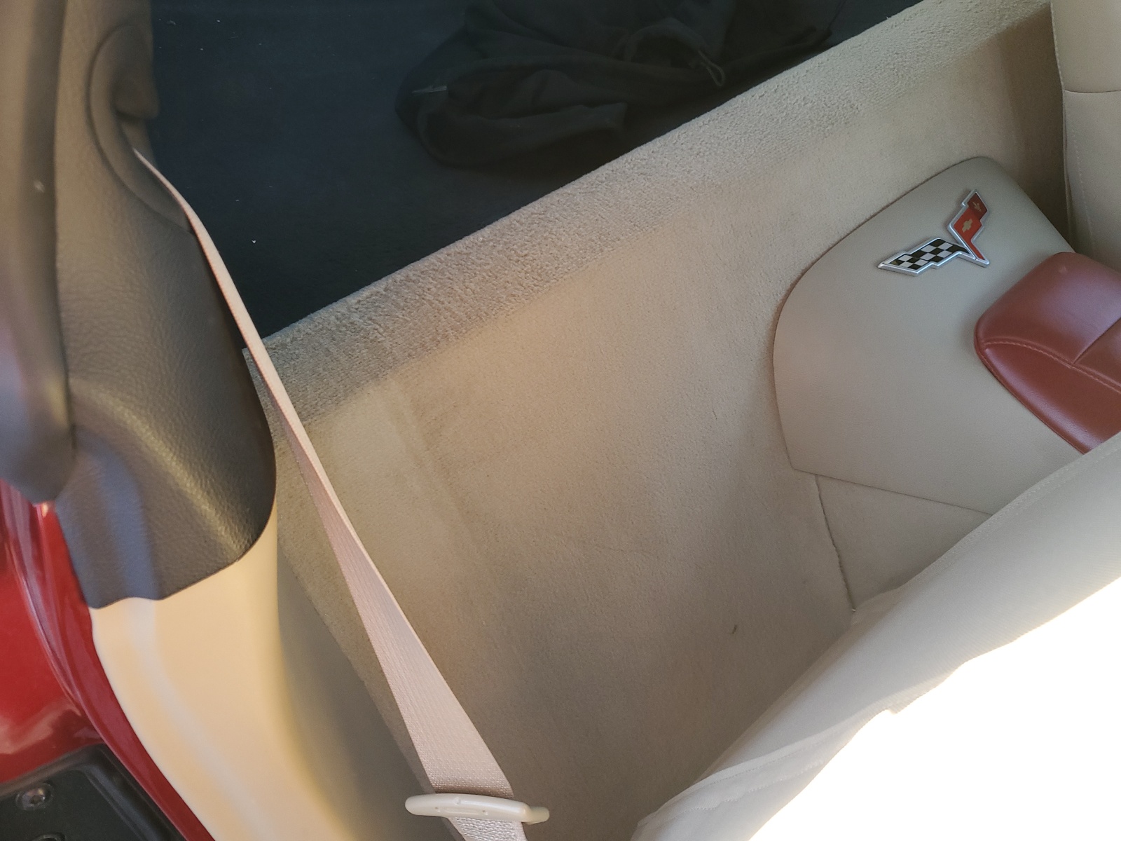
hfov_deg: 67.3
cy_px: 420
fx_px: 842
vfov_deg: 53.1
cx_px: 560
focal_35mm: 26
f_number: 1.5
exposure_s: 1/120
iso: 65
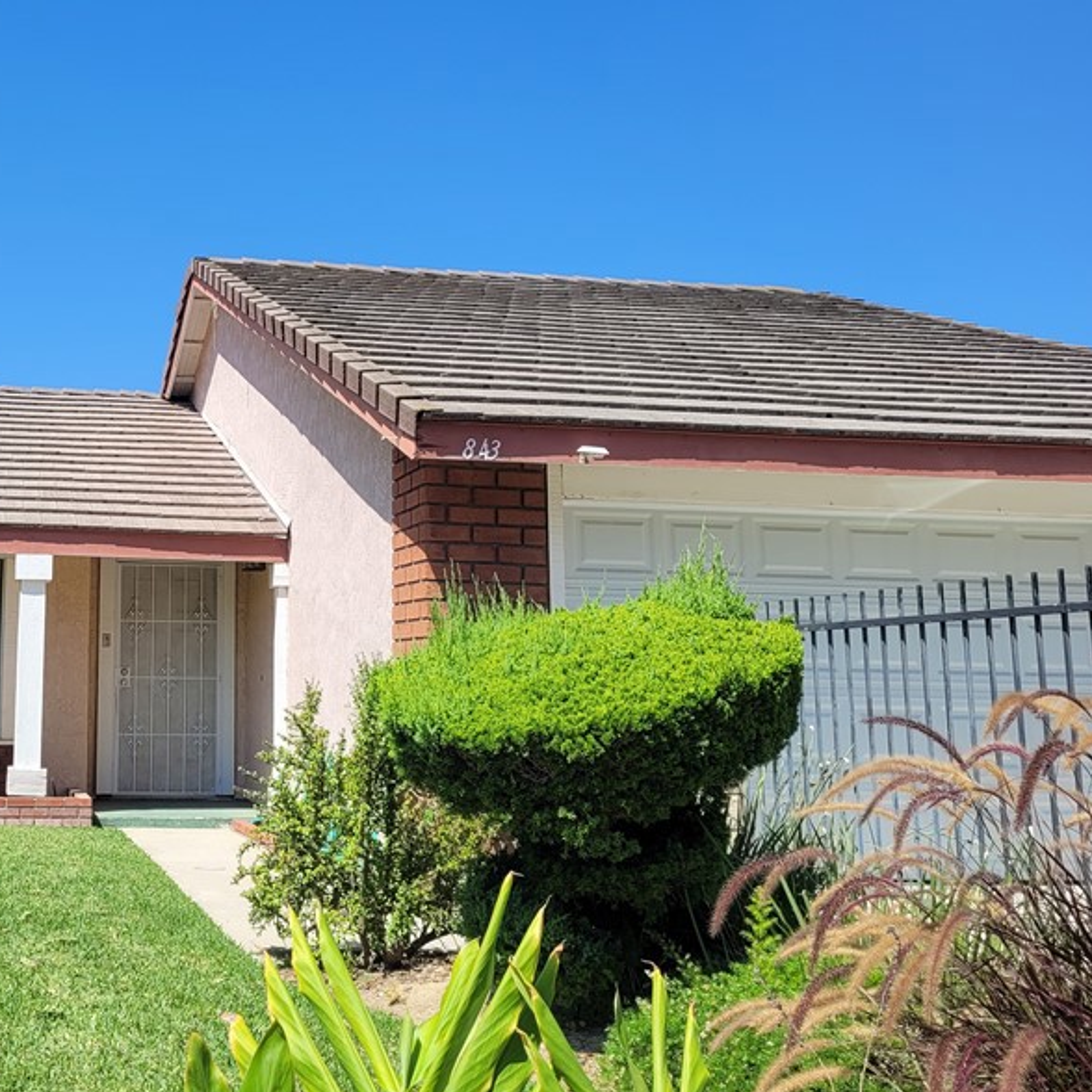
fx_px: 1428
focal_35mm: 40
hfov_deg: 39.8
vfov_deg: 41.8
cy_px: 475
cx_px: 180
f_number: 1.8
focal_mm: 5.4
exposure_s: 1/2010
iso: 40
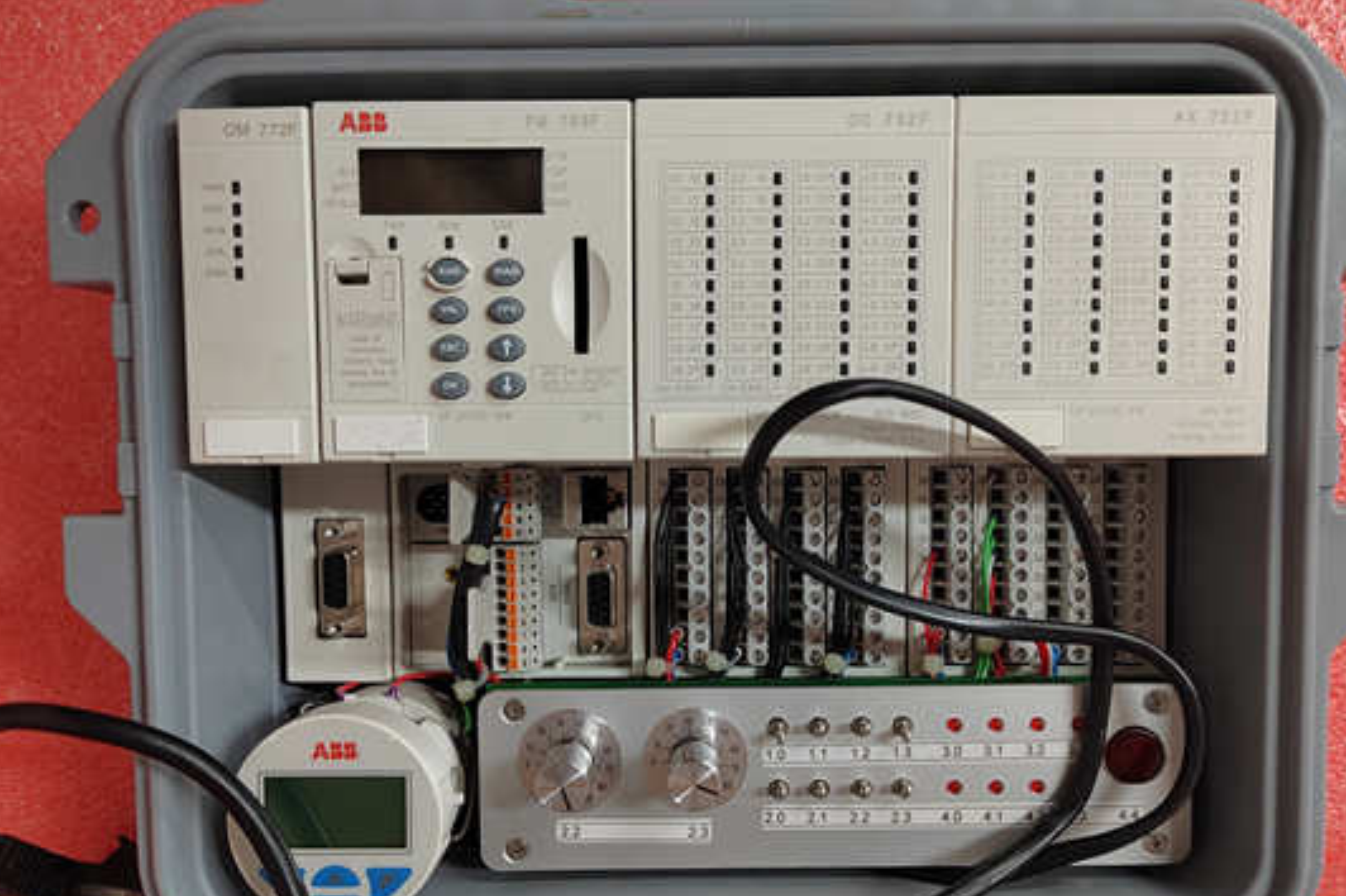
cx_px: 698
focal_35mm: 27
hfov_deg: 67.4
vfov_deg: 47.8
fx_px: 1009
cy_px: 506
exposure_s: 1/60
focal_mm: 5.52
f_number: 1.9
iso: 1581
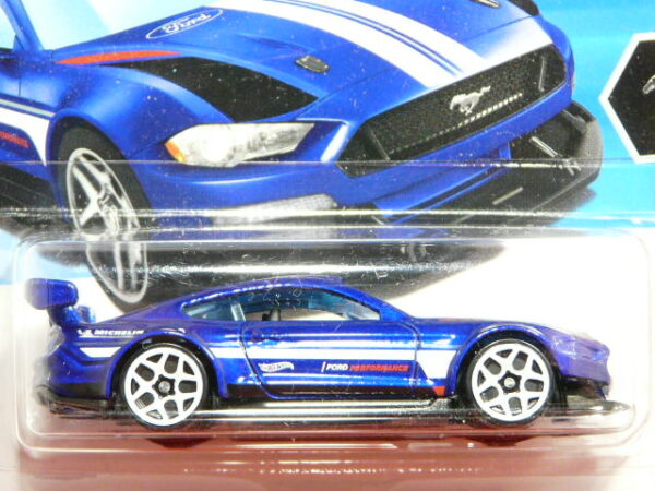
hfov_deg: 12.9
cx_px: 328
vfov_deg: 9.7
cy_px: 246
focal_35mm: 153
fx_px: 2895
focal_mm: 15.8
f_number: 3.6
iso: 200
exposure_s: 1/20
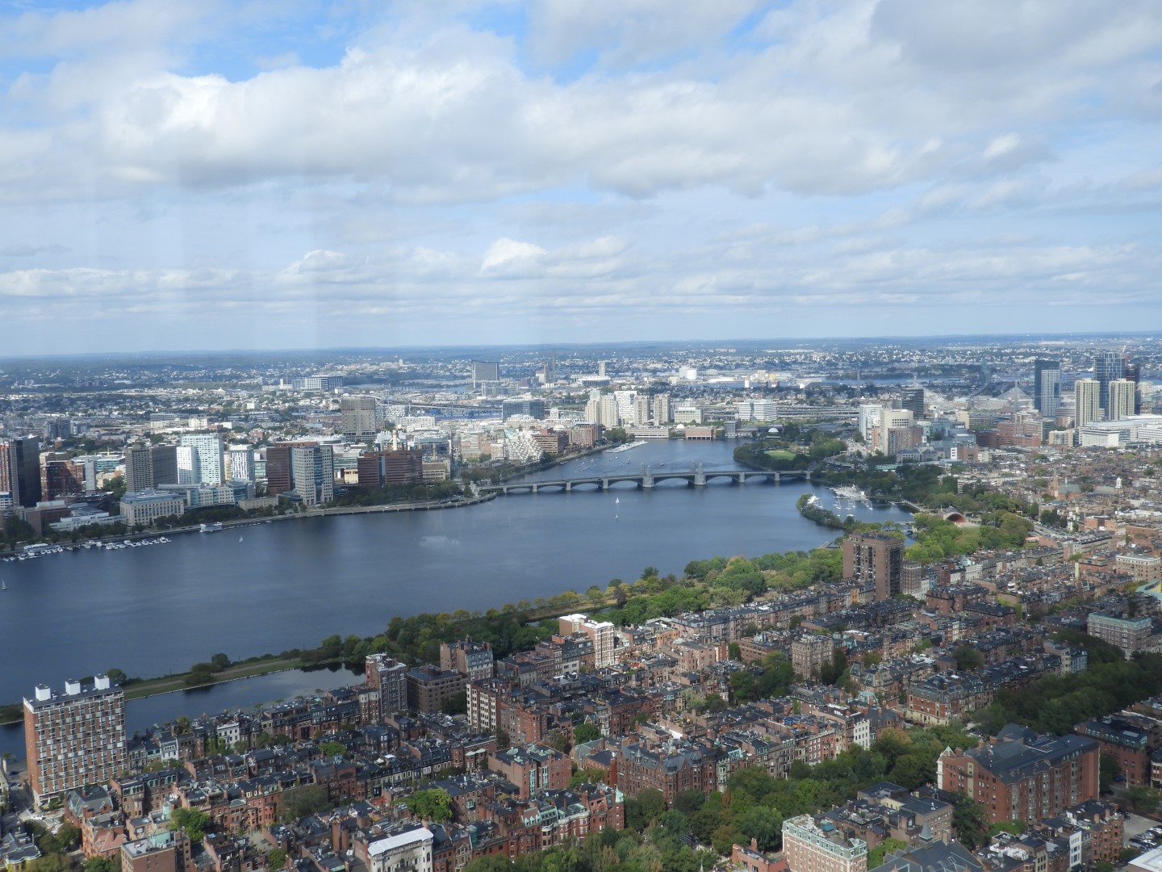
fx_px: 1175
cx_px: 581
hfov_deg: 52.6
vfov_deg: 40.7
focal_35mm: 35
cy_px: 436
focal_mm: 6.3
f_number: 3.8
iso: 100
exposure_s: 1/1000
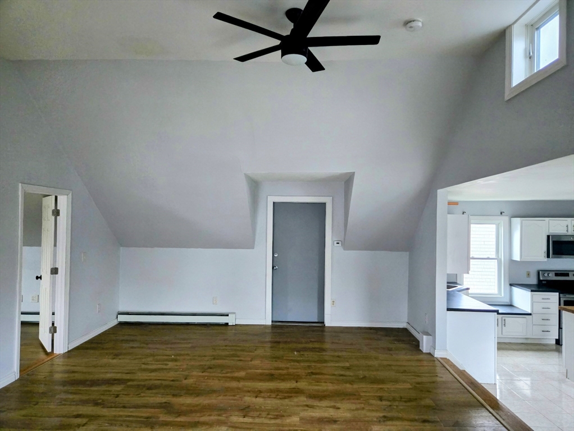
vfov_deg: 58.9
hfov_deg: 73.9
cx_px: 287
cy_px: 216
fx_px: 382
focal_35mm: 23
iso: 1600
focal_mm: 5.4
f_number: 1.8
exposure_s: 1/24
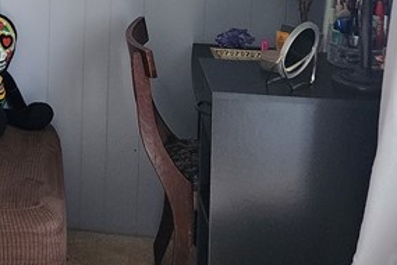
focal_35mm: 86
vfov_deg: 15.0
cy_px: -102
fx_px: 948
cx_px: -81
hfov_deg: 21.9
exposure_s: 1/120
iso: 200
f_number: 1.8
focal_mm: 6.4
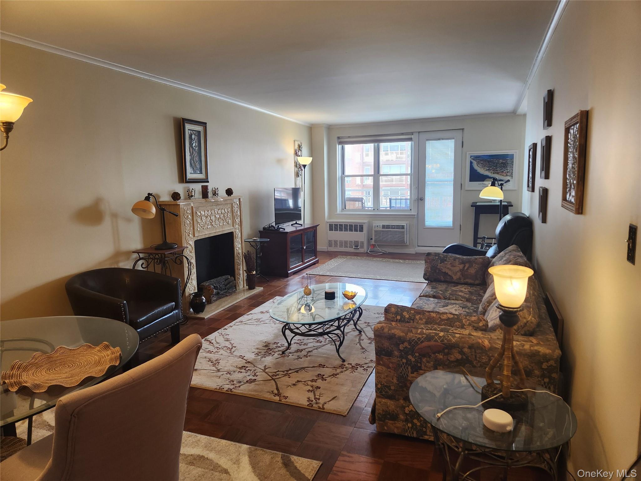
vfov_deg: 58.9
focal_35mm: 23
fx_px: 426
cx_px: 320
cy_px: 240
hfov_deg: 73.9
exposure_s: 1/120
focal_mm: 5.4
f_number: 1.8
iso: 125
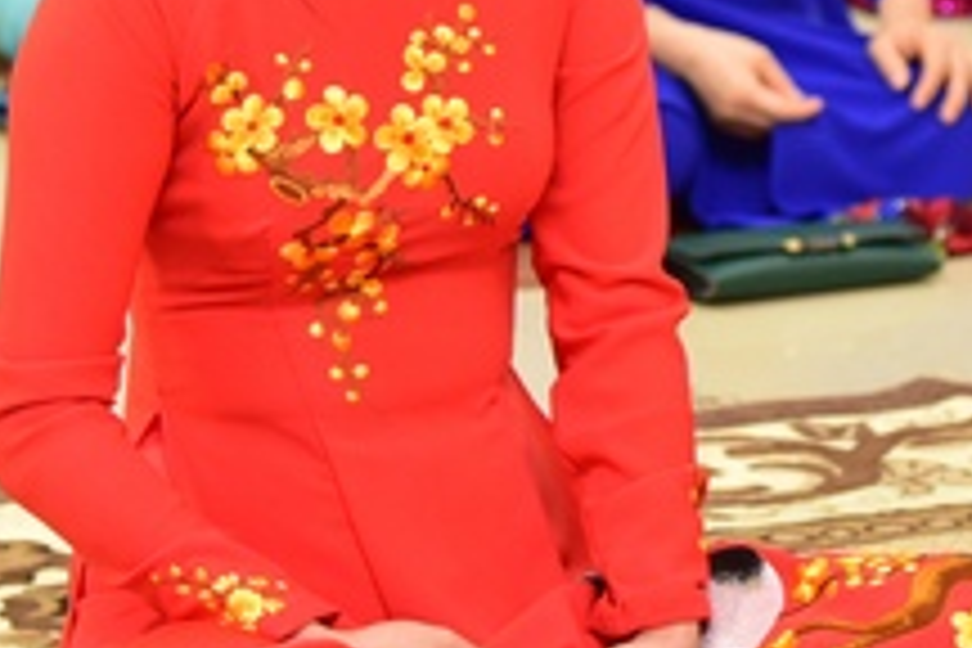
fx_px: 6668
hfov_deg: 8.3
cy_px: -61
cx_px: 536
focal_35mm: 247
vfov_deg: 5.5
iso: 800
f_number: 4
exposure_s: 1/40
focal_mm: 82
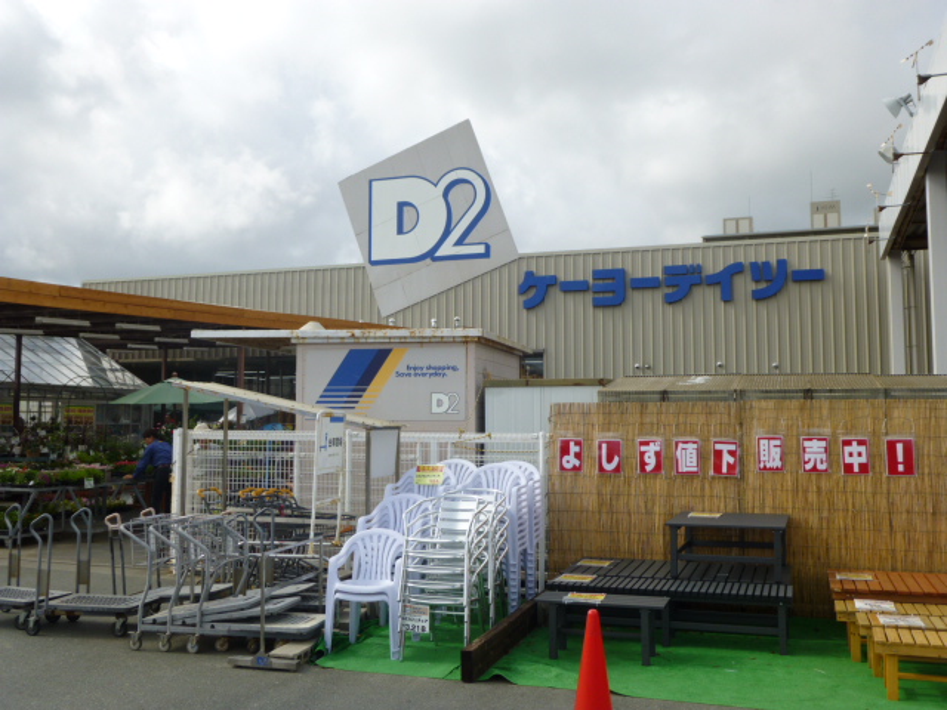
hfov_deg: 54.0
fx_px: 930
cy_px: 355
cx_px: 474
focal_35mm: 34
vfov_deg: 41.8
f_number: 3.5
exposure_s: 1/1000
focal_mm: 6
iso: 100
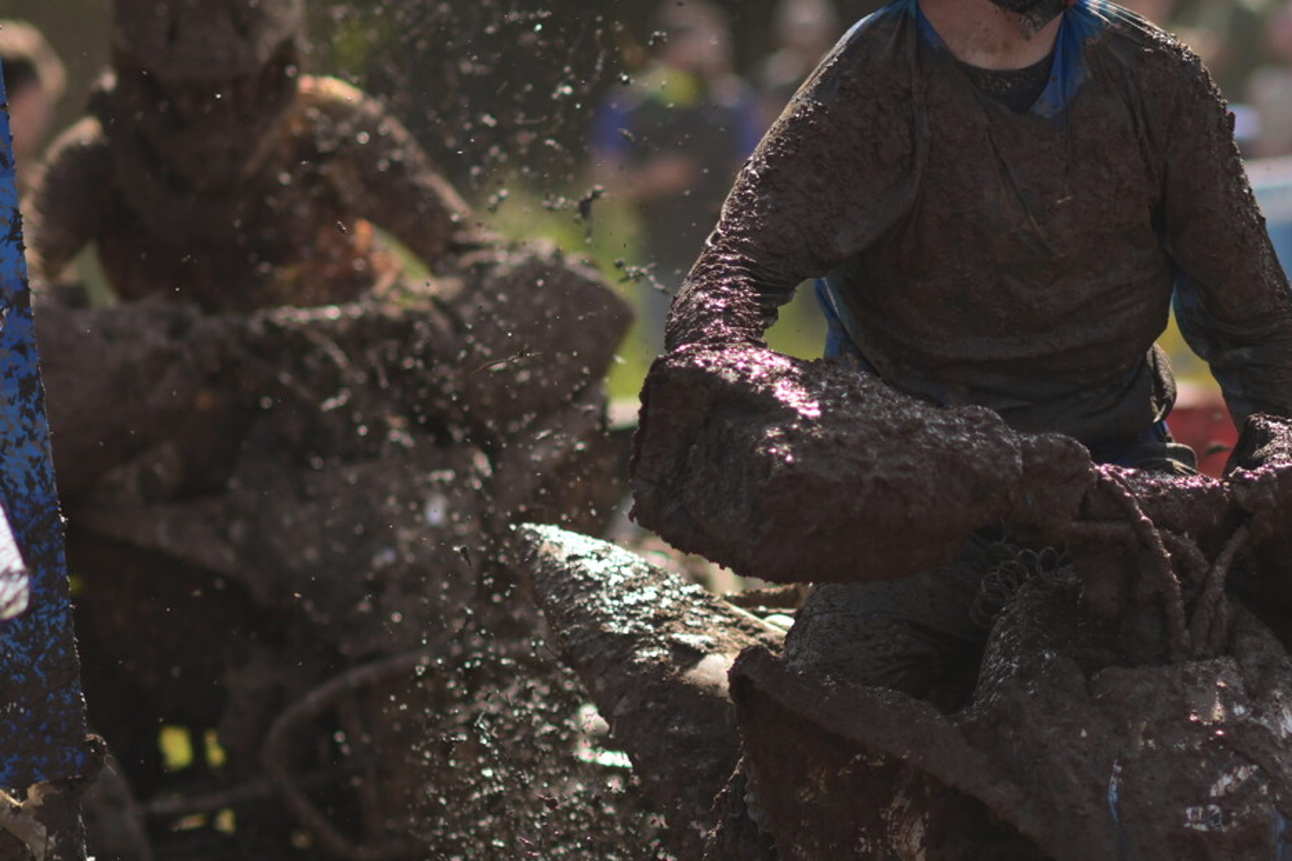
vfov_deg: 6.3
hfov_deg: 9.4
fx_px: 7823
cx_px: 1017
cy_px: 689
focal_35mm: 218
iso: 80
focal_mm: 85
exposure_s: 1/2000
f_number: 2.2
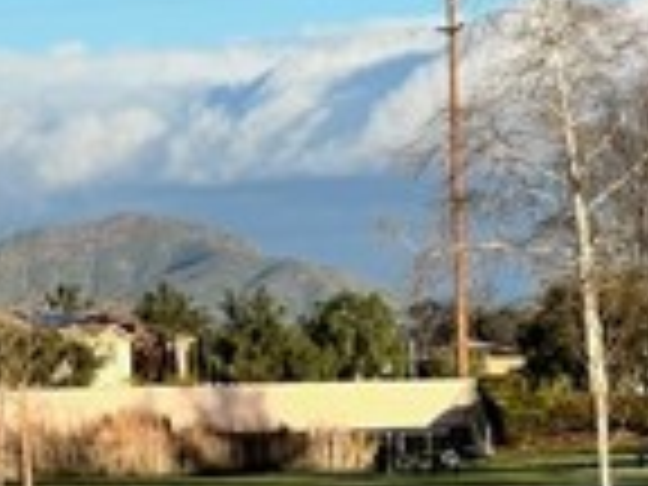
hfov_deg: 5.7
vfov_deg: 4.3
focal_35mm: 342
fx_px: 6402
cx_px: -243
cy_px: 612
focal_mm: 9
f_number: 2.8
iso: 32
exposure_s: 1/515
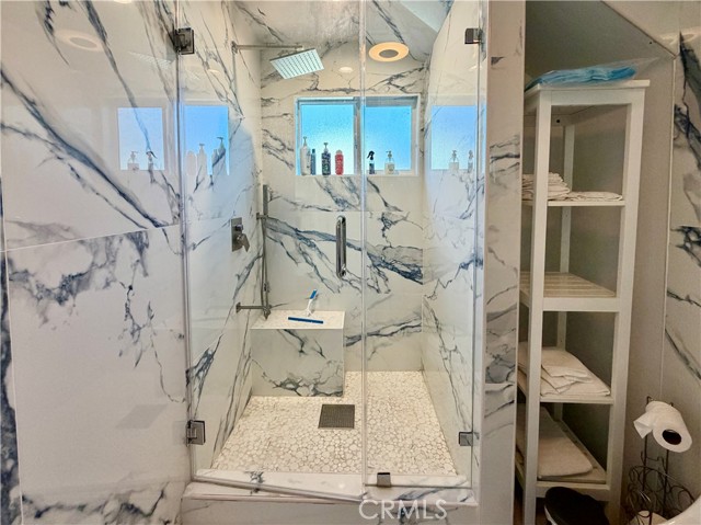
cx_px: 350
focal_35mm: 14
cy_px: 262
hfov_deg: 102.1
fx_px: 283
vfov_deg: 85.6
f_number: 2.2
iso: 250
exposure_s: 1/120
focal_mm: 2.22
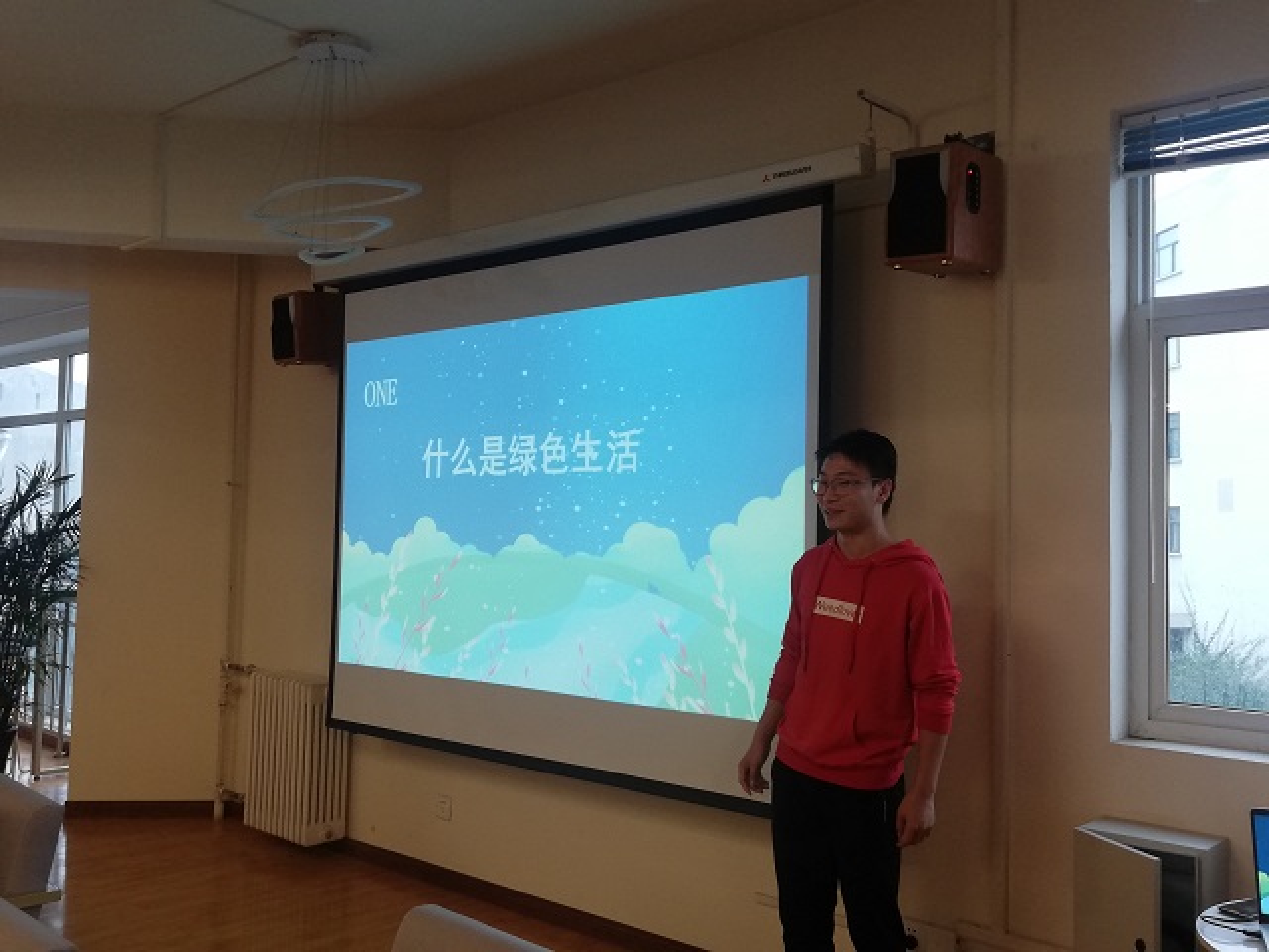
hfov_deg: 56.8
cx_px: 634
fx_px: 1173
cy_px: 476
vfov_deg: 44.2
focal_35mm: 32
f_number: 2.2
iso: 160
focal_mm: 3.81
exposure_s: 1/50
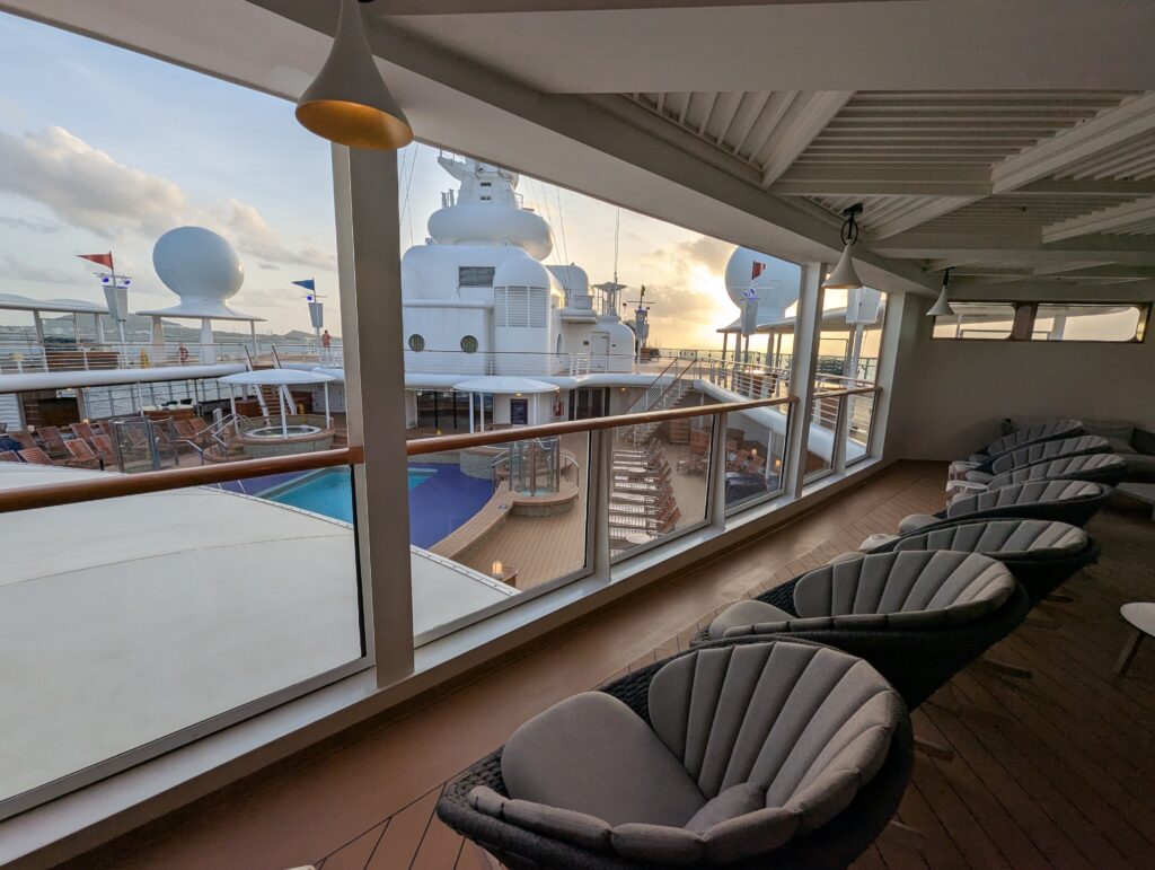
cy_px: 435
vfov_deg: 90.1
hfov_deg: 106.1
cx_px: 578
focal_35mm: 13
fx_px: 434
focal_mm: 1.95
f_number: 2.2
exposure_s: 1/715
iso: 40
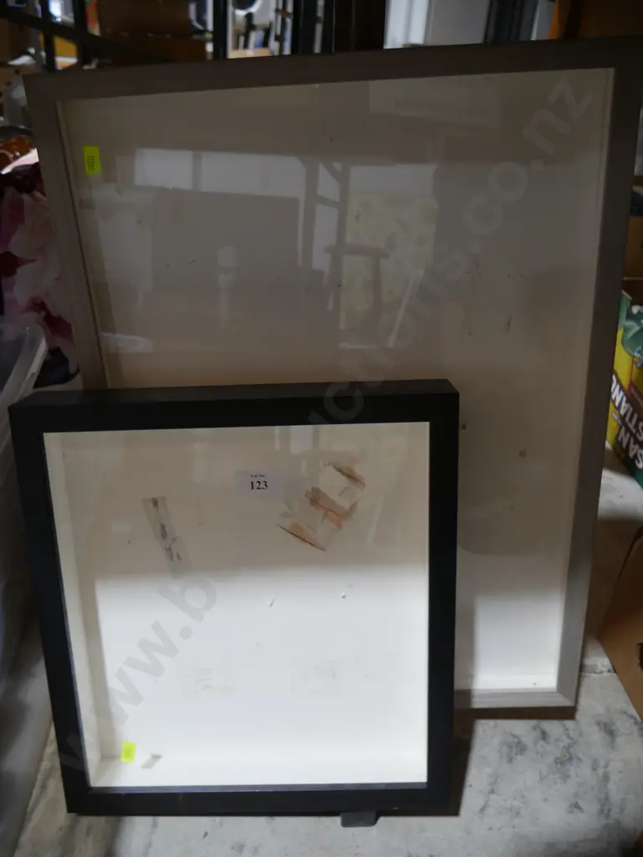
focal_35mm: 28
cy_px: 428
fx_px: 693
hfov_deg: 49.8
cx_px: 322
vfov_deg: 63.4
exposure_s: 1/60
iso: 320
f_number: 3.5
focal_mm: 14
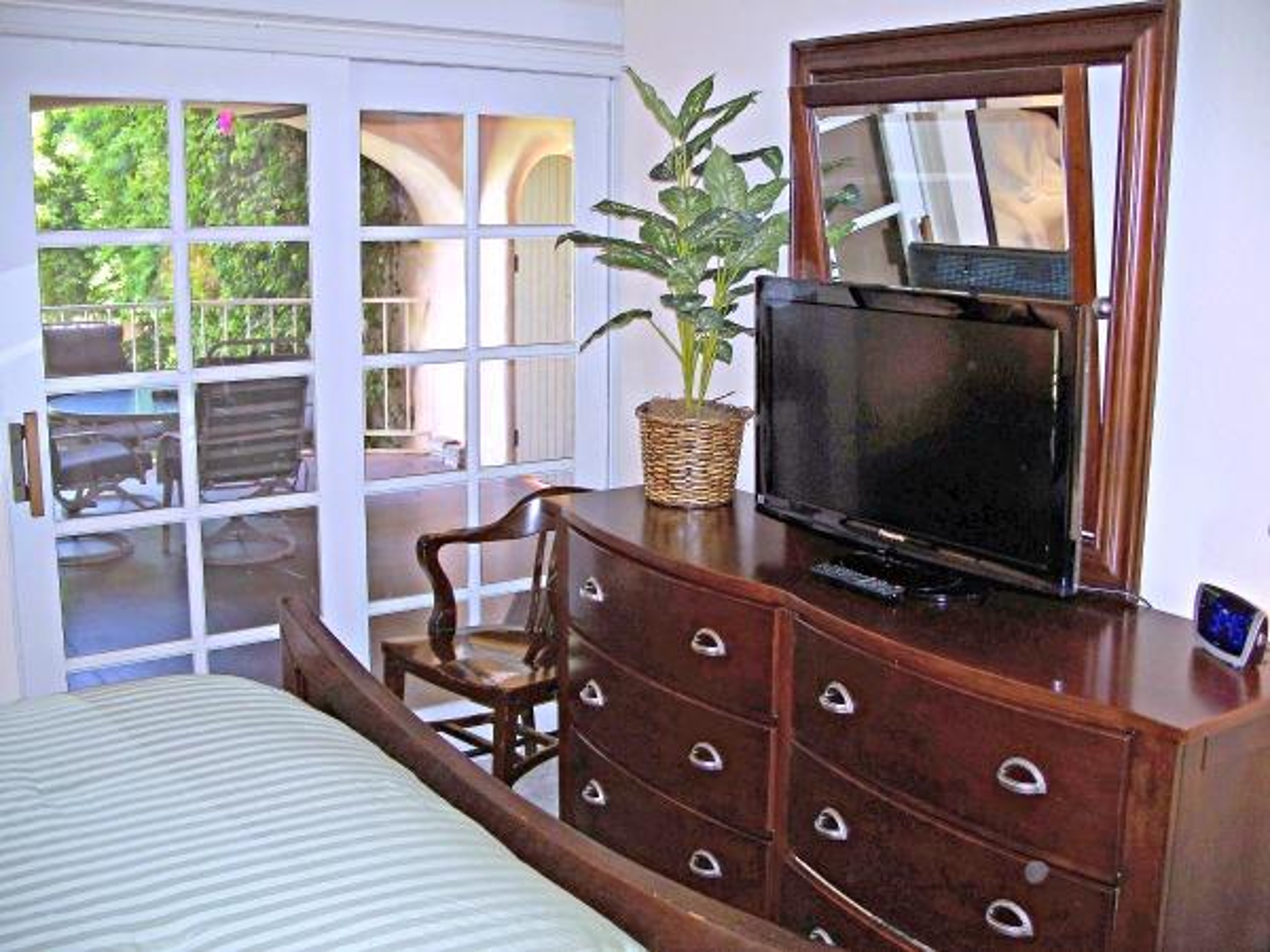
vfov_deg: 38.7
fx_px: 1357
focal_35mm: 37
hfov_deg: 50.1
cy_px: 476
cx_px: 635
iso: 200
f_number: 2.8
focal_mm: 7.8
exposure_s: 1/60
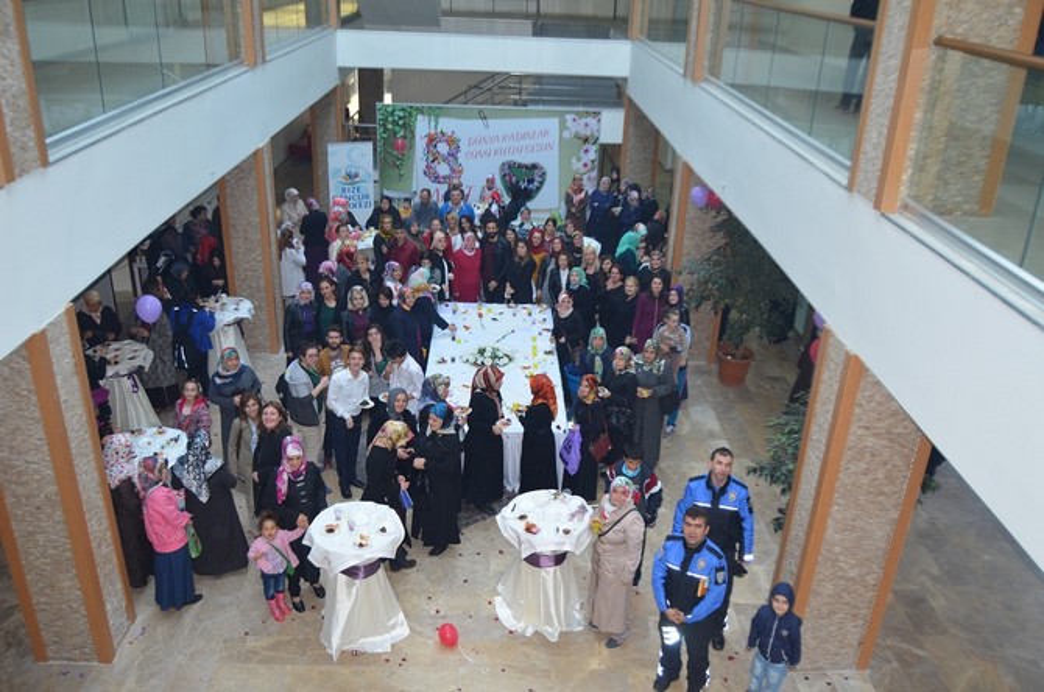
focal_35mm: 30
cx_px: 522
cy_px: 346
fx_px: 868
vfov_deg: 43.4
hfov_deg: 62.0
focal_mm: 20
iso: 560
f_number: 3.5
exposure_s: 1/60
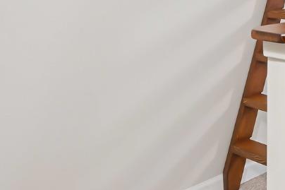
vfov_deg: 24.5
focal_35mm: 52
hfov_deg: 26.4
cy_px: -10
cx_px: 438
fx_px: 411
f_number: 8
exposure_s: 1.6
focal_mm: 14
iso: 100
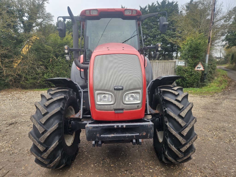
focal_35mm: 23
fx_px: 157
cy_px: 88
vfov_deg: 58.9
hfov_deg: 73.9
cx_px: 118
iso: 80
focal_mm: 5.4
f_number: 1.8
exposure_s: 1/180
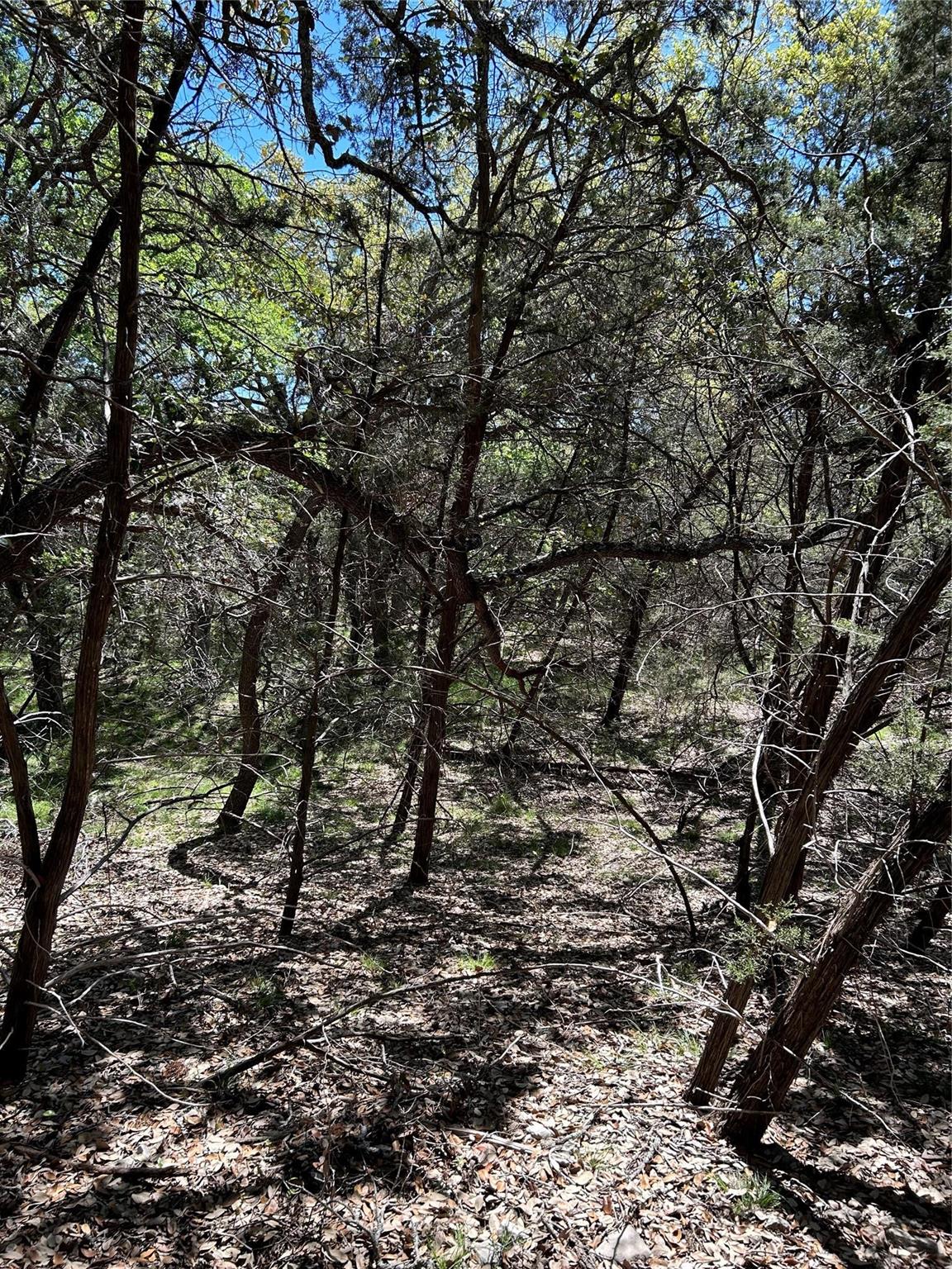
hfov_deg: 53.1
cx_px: 476
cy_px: 634
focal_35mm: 26
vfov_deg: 67.3
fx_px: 953
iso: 50
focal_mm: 5.7
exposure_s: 1/786
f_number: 1.5
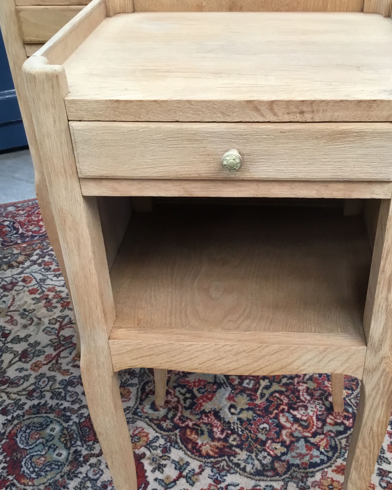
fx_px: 595
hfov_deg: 36.3
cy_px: 271
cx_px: 236
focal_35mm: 41
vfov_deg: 44.7
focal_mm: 3.3
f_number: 2.4
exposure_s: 1/33
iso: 100
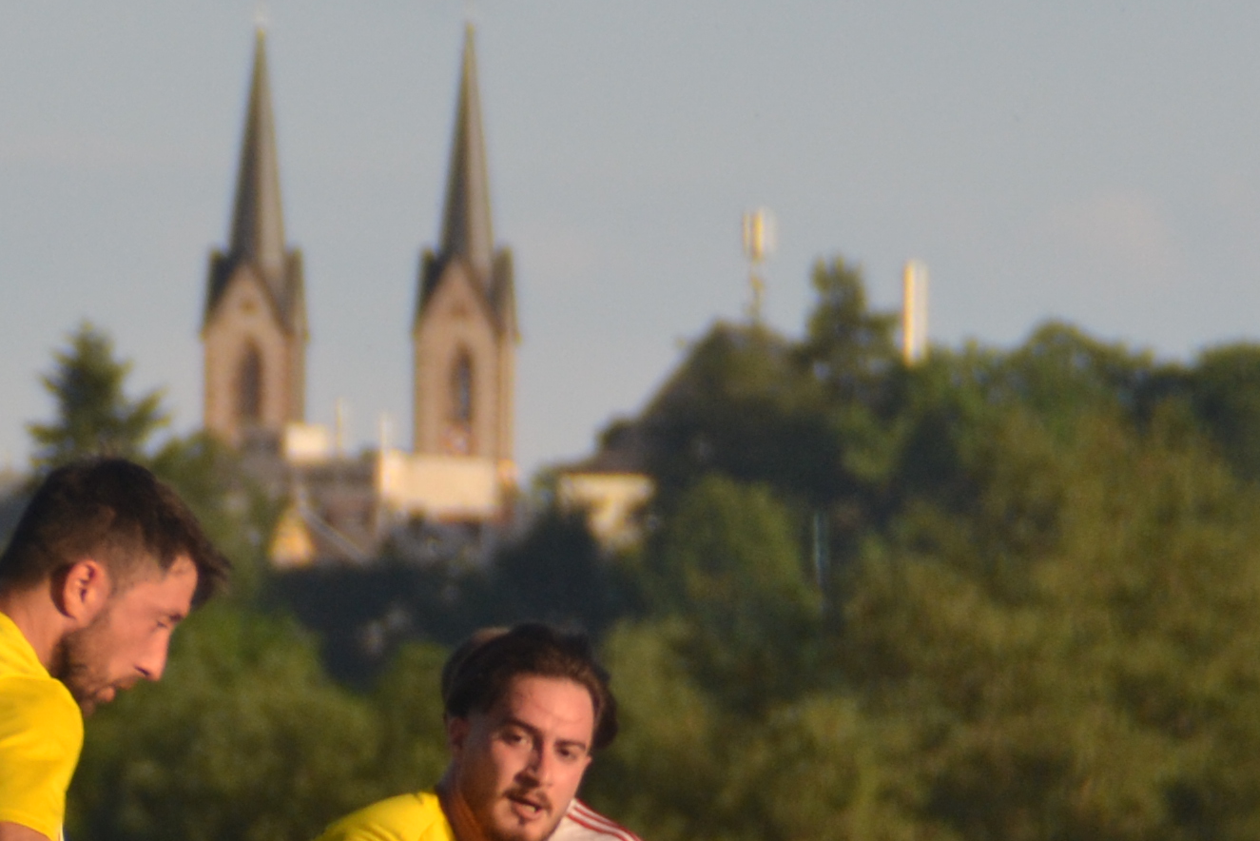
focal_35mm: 1043
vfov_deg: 1.3
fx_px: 36511
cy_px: 933
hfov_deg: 2.0
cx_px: 68
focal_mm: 200
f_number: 6.3
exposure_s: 1/640
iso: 400
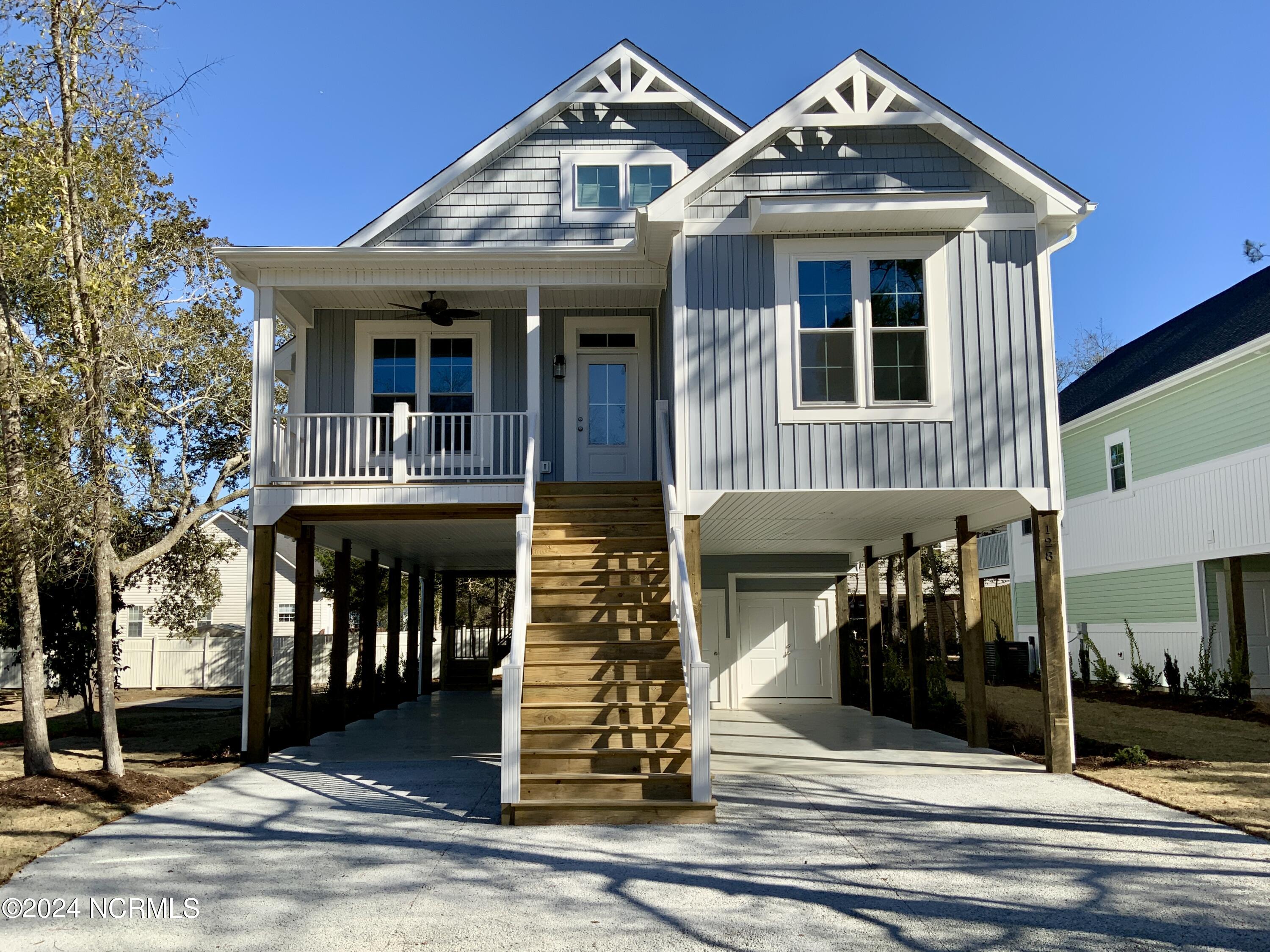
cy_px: 476
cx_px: 635
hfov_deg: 61.7
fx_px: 1064
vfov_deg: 48.2
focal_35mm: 29
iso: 16
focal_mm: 3
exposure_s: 1/1730
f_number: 1.8
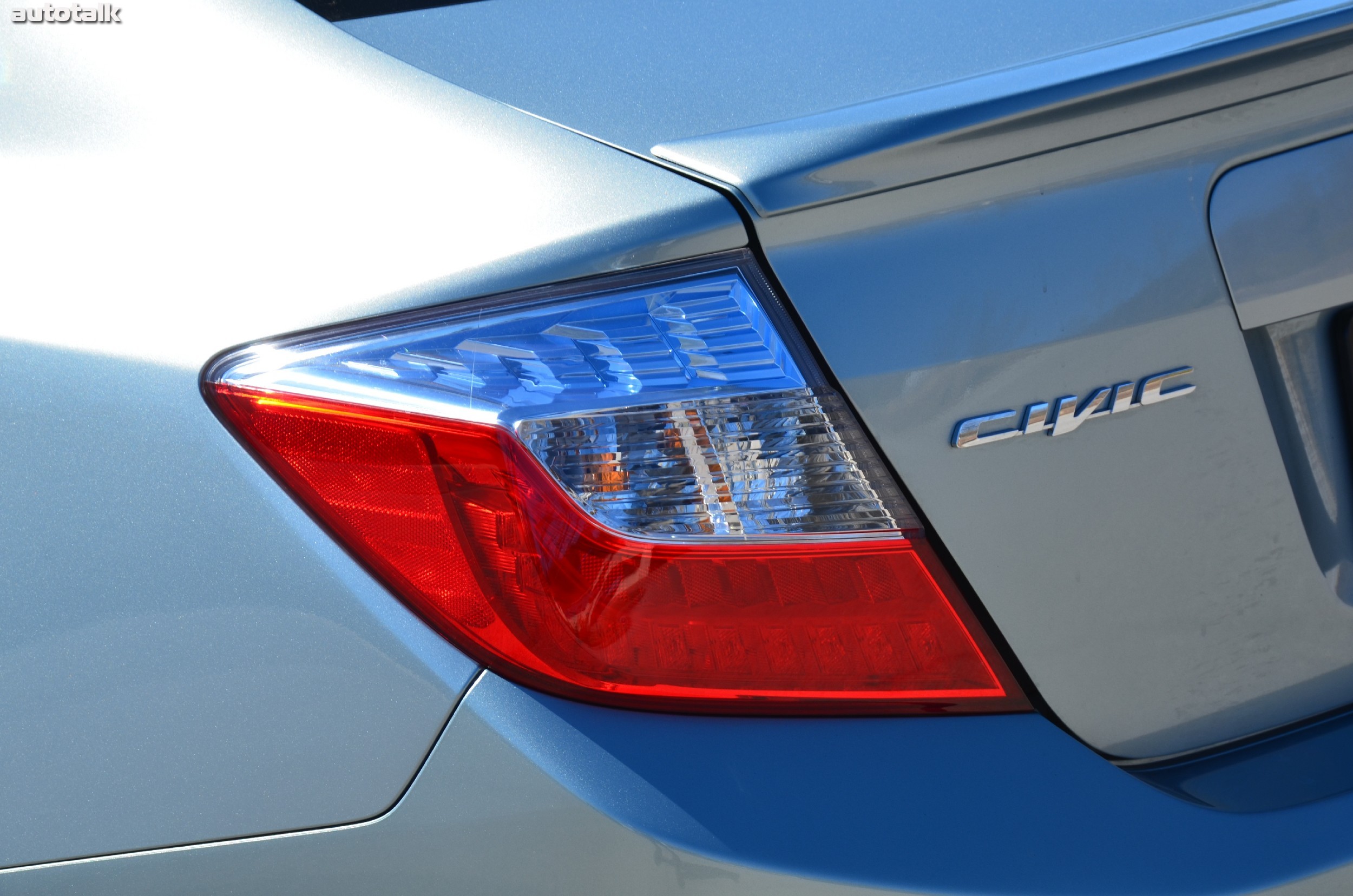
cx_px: 676
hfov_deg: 17.1
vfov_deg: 11.4
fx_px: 4501
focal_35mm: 120
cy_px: 448
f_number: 11
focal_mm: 80
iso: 110
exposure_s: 1/125
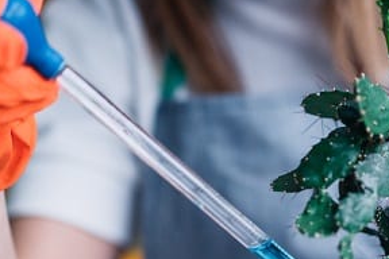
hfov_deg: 11.5
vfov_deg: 7.7
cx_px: 381
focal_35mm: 177
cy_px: 232
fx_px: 1912
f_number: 2
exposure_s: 1/160
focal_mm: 85
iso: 64
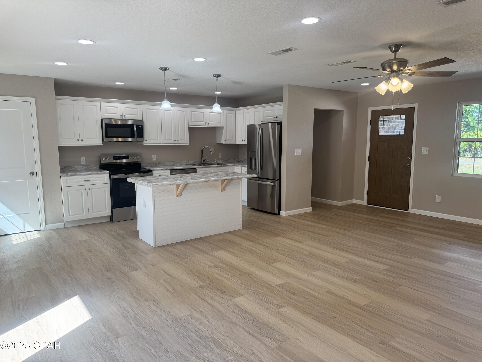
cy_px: 181
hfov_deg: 71.6
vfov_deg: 56.8
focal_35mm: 24
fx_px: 334
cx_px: 241
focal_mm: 6.76
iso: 80
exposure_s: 1/167
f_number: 1.78
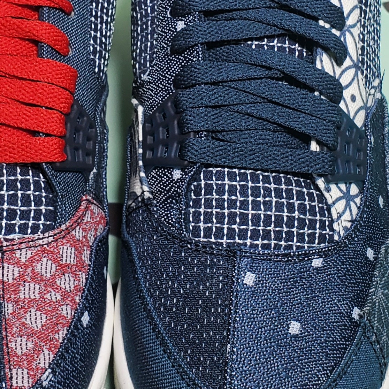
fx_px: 1055
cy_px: 58
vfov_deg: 20.6
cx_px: 212
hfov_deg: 20.9
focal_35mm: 83
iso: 50
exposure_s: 1/184
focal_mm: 4.3
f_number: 2.4
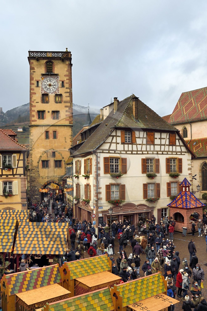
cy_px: 178
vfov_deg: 52.9
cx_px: 88
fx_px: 310
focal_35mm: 36
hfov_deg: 36.8
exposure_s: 1/125
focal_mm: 30
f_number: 11
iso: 400
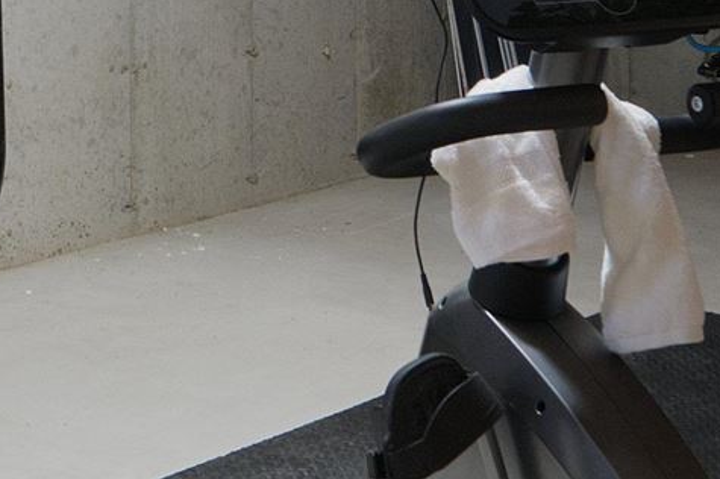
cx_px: -73
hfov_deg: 20.1
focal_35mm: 97
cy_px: -103
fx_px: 1939
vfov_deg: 13.7
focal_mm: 15
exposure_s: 4
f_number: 7.1
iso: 400
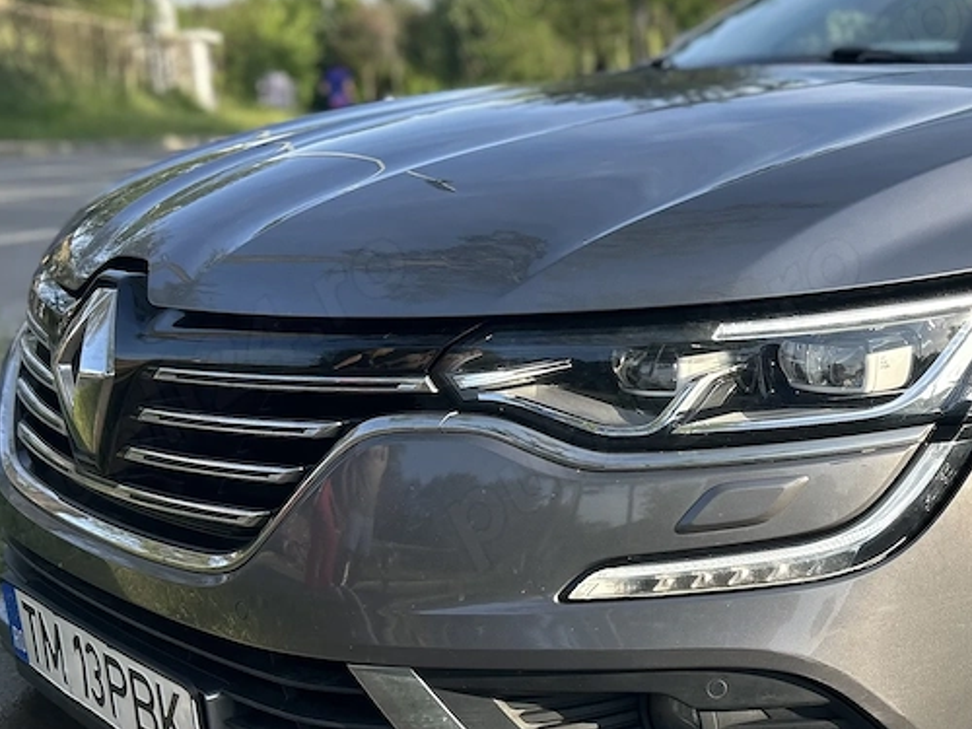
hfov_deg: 34.7
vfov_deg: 28.0
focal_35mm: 52
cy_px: 428
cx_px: 879
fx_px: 1460
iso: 50
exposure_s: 1/1266
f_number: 1.5
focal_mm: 5.7
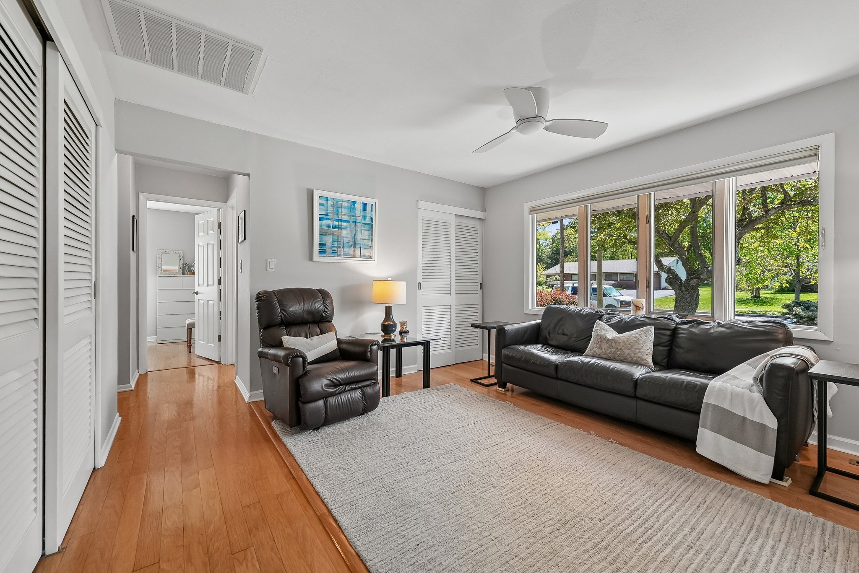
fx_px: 334
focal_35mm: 14
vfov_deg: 81.3
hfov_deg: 104.2
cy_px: 286
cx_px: 430
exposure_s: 1/50
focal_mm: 14
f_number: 7.1
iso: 500
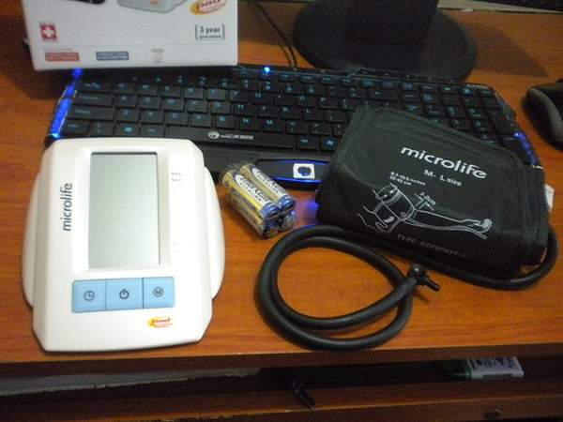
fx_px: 569
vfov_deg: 40.7
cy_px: 211
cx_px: 282
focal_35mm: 35
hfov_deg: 52.6
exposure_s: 1/8.6
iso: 800
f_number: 3.1
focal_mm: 6.3
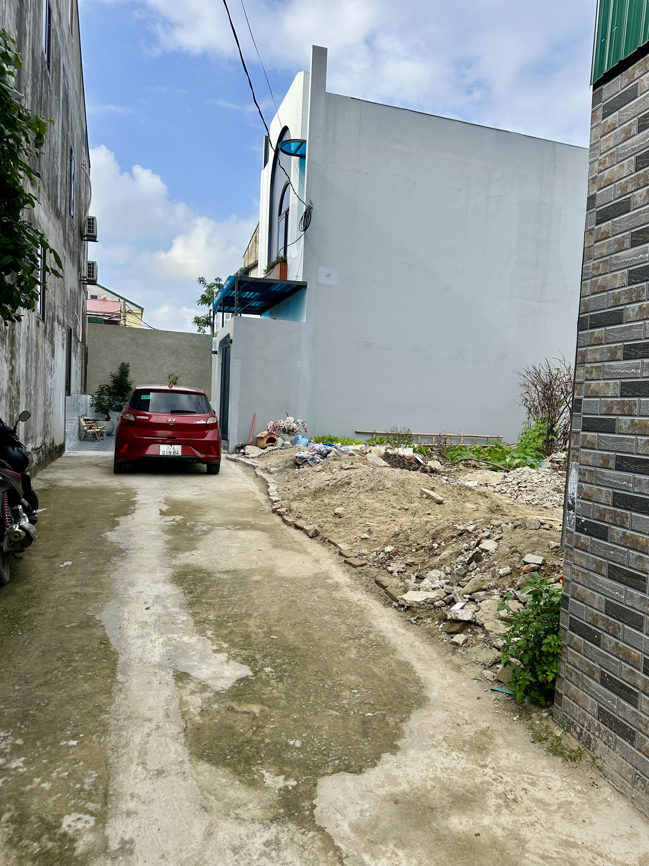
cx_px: 324
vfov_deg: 71.6
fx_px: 600
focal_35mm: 24
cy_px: 433
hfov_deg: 56.8
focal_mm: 6.86
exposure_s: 1/2809
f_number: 1.78
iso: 80
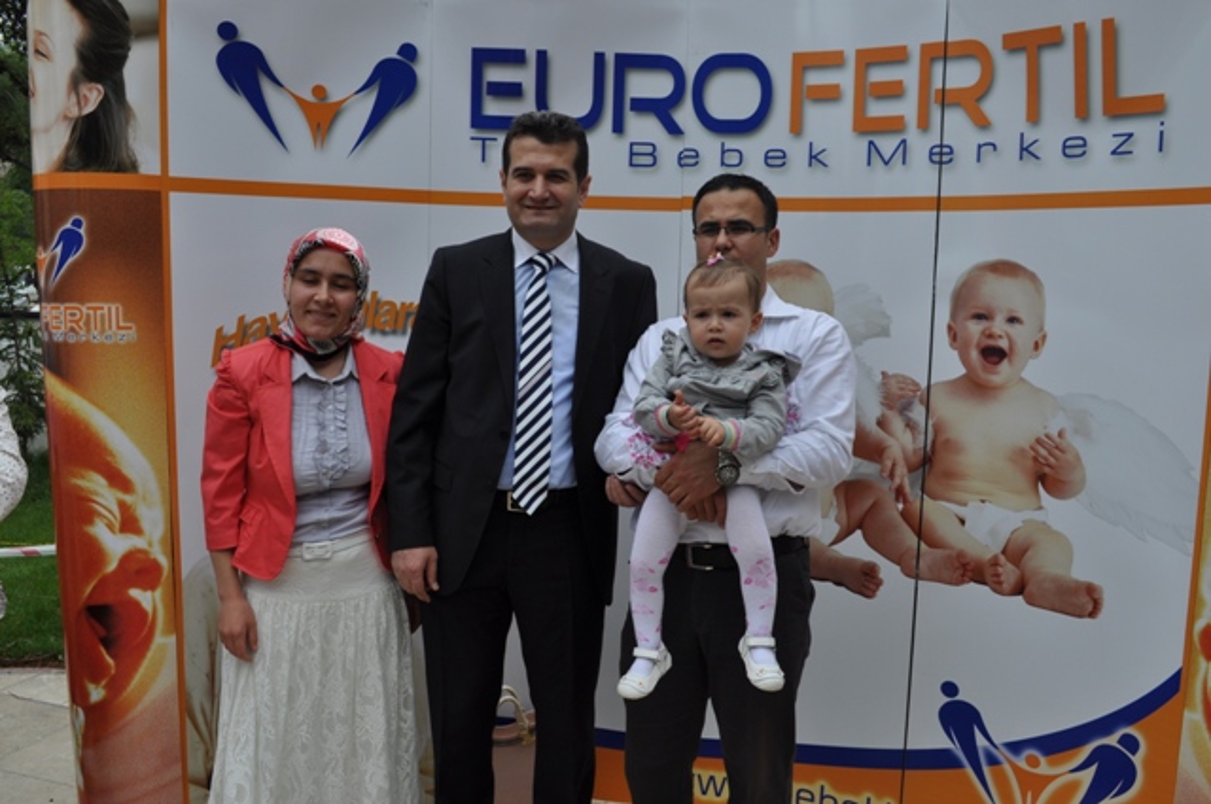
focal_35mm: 33
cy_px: 402
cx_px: 606
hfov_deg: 57.3
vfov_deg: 39.9
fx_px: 1109
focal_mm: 22
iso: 200
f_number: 9
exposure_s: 1/320
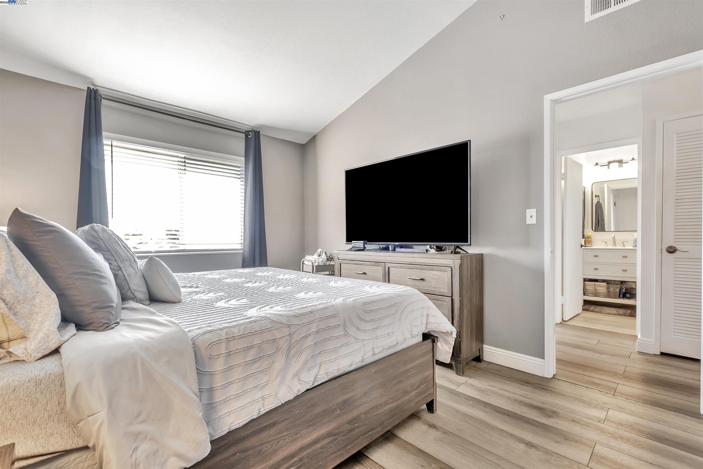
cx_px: 352
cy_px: 234
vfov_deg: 77.3
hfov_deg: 100.4
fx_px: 293
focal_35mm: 15
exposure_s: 1/6
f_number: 8
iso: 160
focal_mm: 10
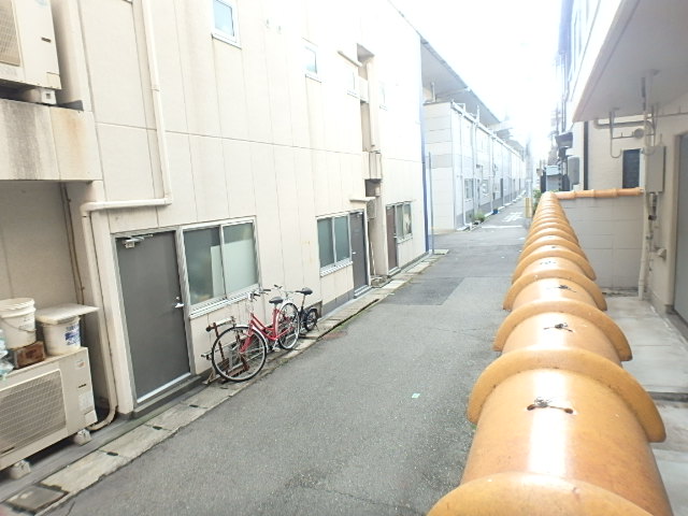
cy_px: 258
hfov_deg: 79.0
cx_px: 344
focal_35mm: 21
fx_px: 417
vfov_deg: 63.4
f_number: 3.5
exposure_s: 1/60
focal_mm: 3.7
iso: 160
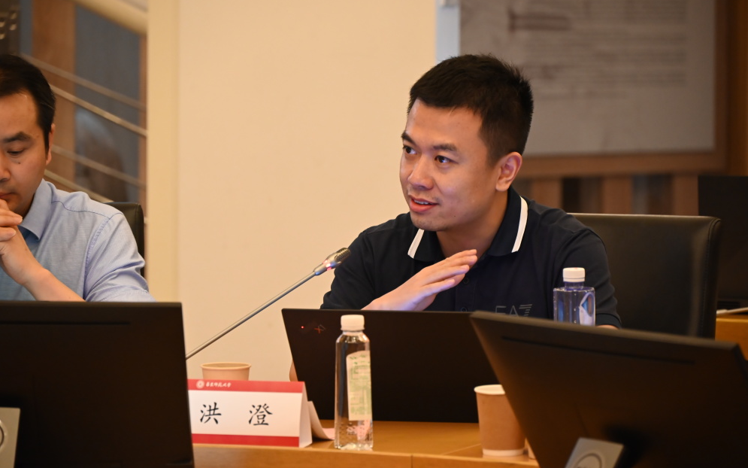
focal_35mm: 205
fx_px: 4179
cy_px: 240
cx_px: 375
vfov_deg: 6.4
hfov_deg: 10.2
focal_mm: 200
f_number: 6.3
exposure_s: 1/50
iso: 3200
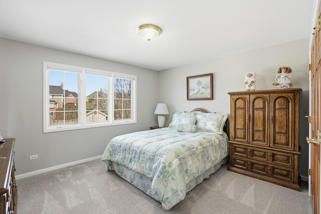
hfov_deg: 96.7
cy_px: 107
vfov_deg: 73.7
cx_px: 160
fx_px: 143
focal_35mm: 16
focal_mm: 16
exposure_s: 1/500
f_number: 8
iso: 1000
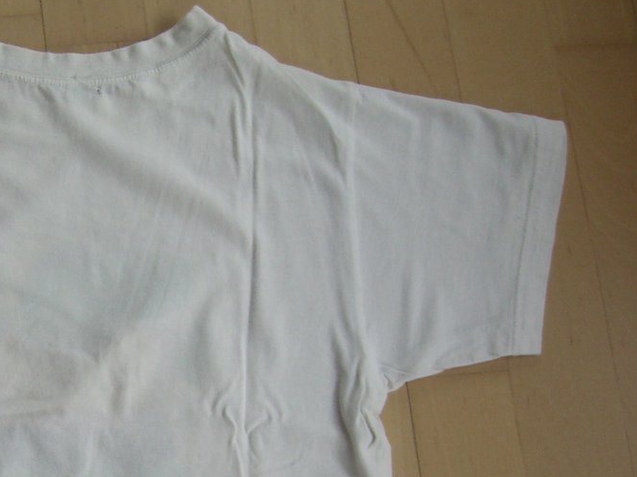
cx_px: 35
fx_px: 1398
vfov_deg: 19.0
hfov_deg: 24.7
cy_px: 438
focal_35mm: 76
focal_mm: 7.9
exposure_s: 1/60
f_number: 2.8
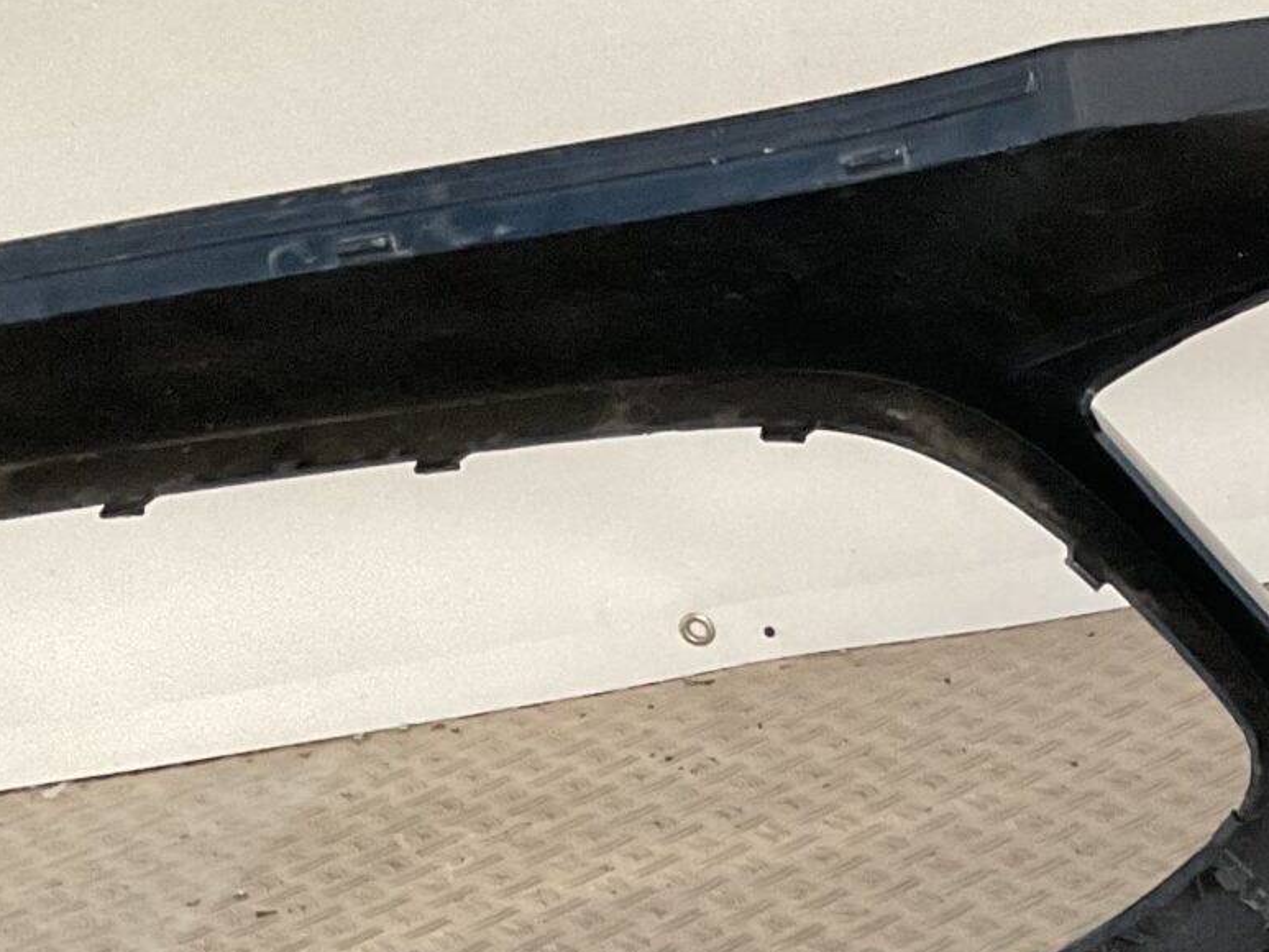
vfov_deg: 14.7
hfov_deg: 19.3
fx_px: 3520
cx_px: 1492
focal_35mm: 96
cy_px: 1279
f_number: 1.8
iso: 125
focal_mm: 3
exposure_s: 1/50
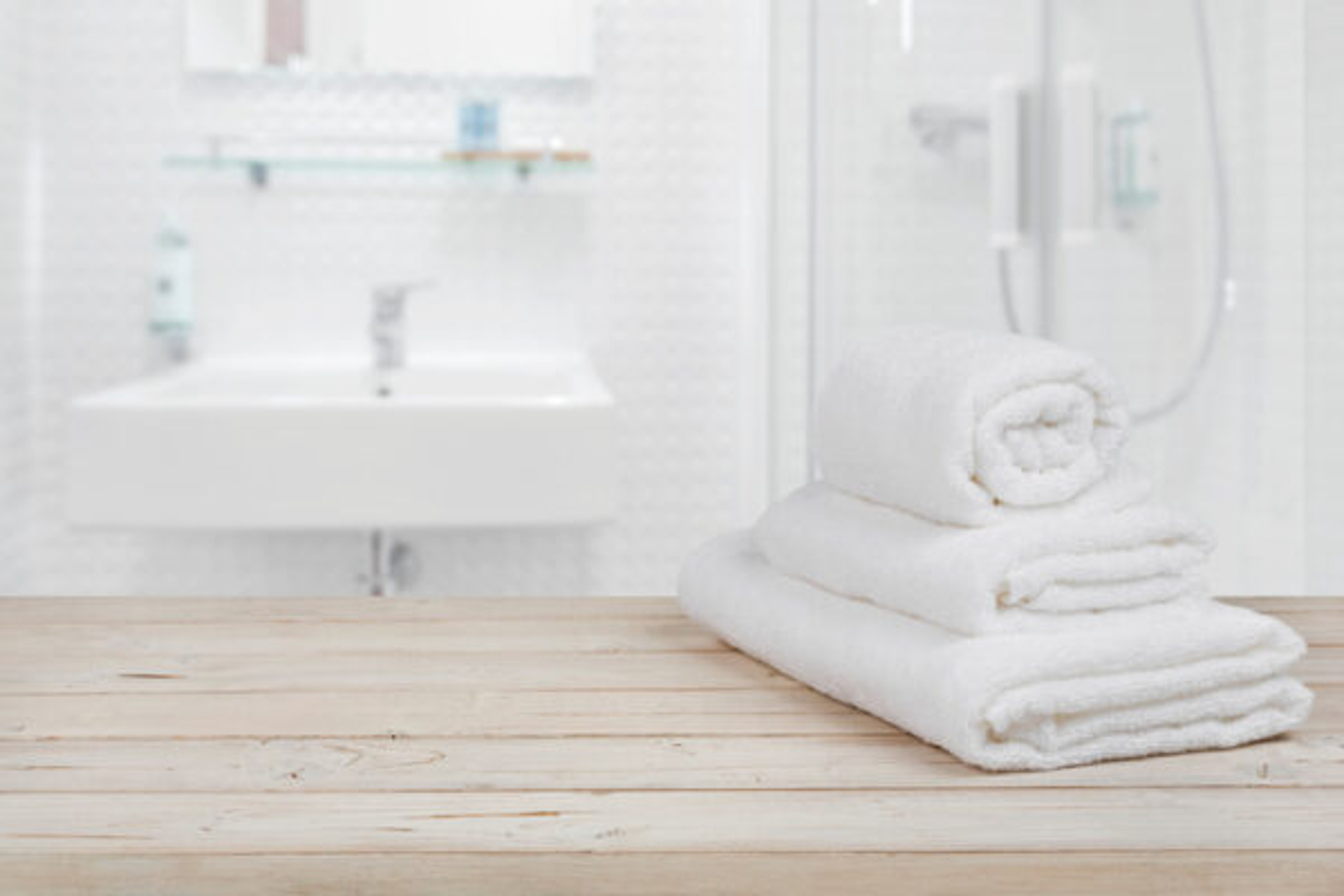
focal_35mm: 60
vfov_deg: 22.6
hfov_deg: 33.4
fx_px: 2240
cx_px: 672
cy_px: 448
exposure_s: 1/250
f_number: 36
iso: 320
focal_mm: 60
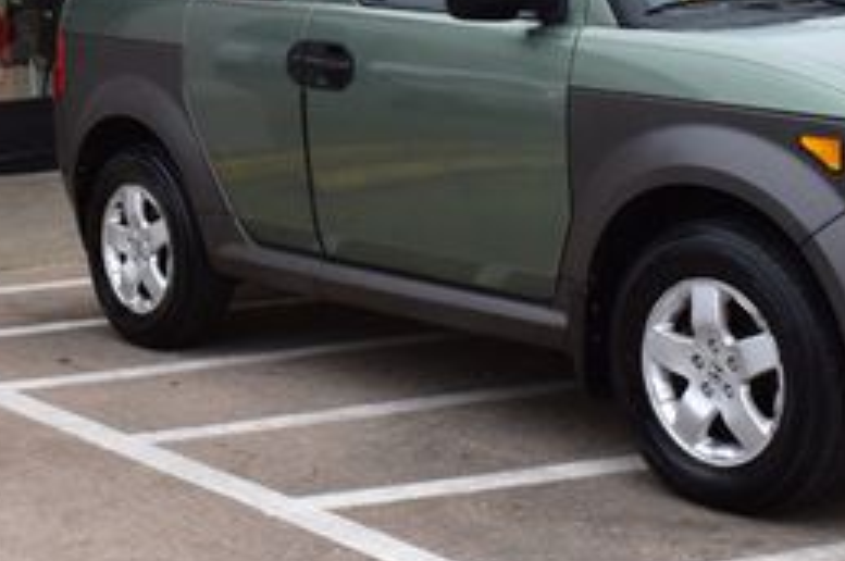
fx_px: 2086
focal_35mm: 89
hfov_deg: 22.6
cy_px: 23
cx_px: 157
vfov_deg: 15.1
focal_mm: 24
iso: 400
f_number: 8
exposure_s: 1/60
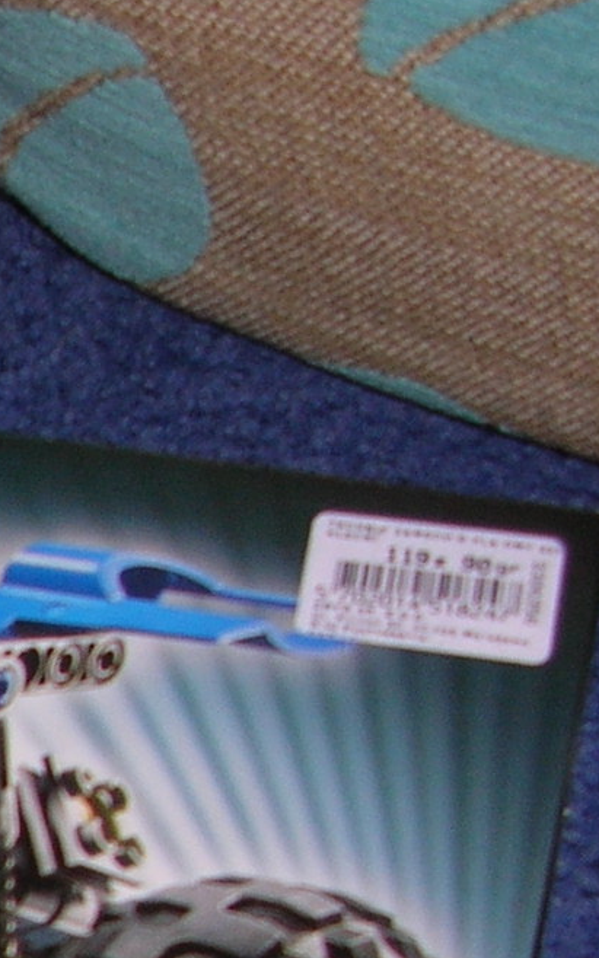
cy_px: 1181
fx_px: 3367
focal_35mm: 129
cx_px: -797
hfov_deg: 9.2
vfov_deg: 15.5
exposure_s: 1/60.1
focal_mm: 5.8
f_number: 2.8
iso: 50
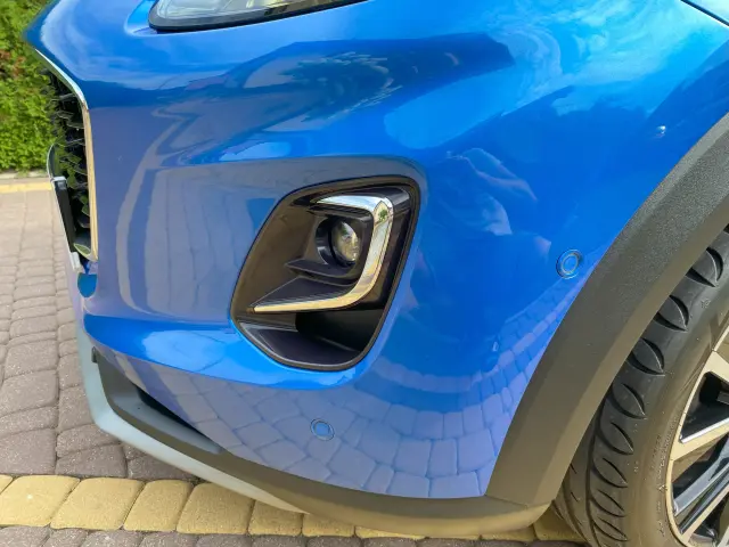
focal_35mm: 26
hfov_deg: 67.3
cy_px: 274
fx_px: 548
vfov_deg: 53.1
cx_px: 364
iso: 32
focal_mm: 4.25
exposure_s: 1/154
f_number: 1.8
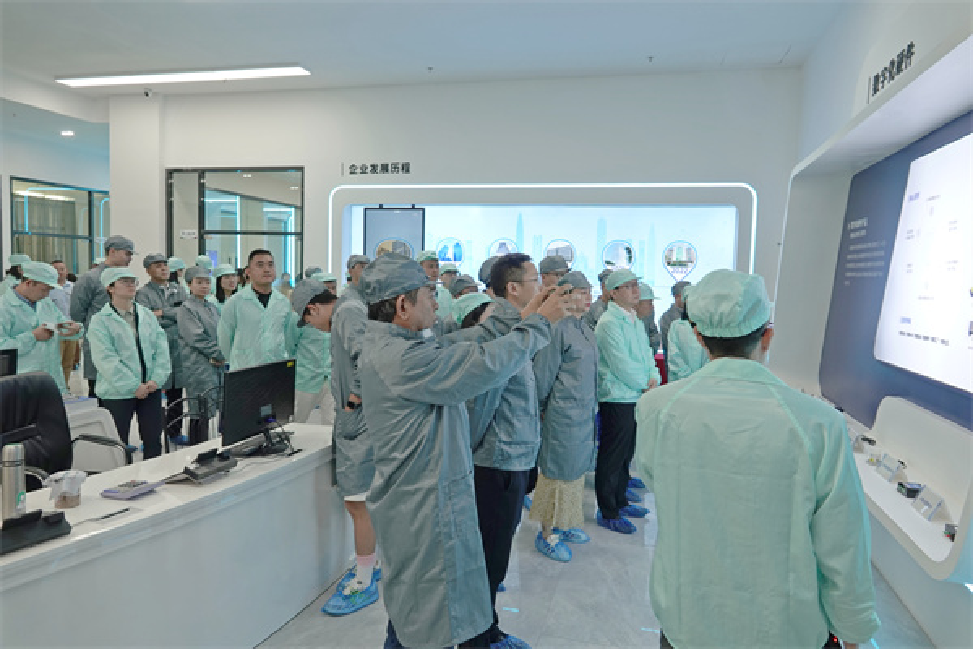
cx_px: 486
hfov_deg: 73.7
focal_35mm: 24
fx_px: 649
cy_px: 324
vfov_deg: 53.1
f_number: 2.4
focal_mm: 8.8
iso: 100
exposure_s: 1/80
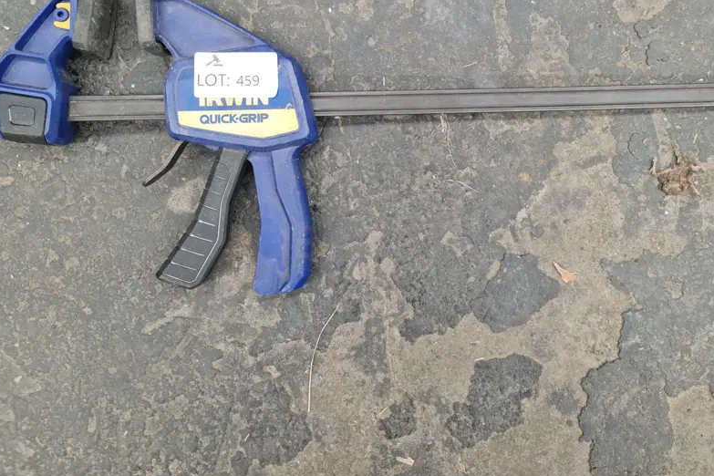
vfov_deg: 38.3
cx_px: 438
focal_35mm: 34
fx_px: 674
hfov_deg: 55.3
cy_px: 145
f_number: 1.8
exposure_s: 1/100
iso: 50
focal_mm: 7
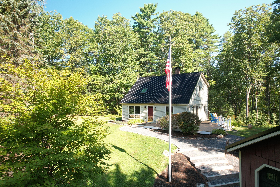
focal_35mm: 22
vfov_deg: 57.2
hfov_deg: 78.6
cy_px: 94
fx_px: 171
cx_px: 140
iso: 100
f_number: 2.8
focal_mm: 8.38
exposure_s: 1/100
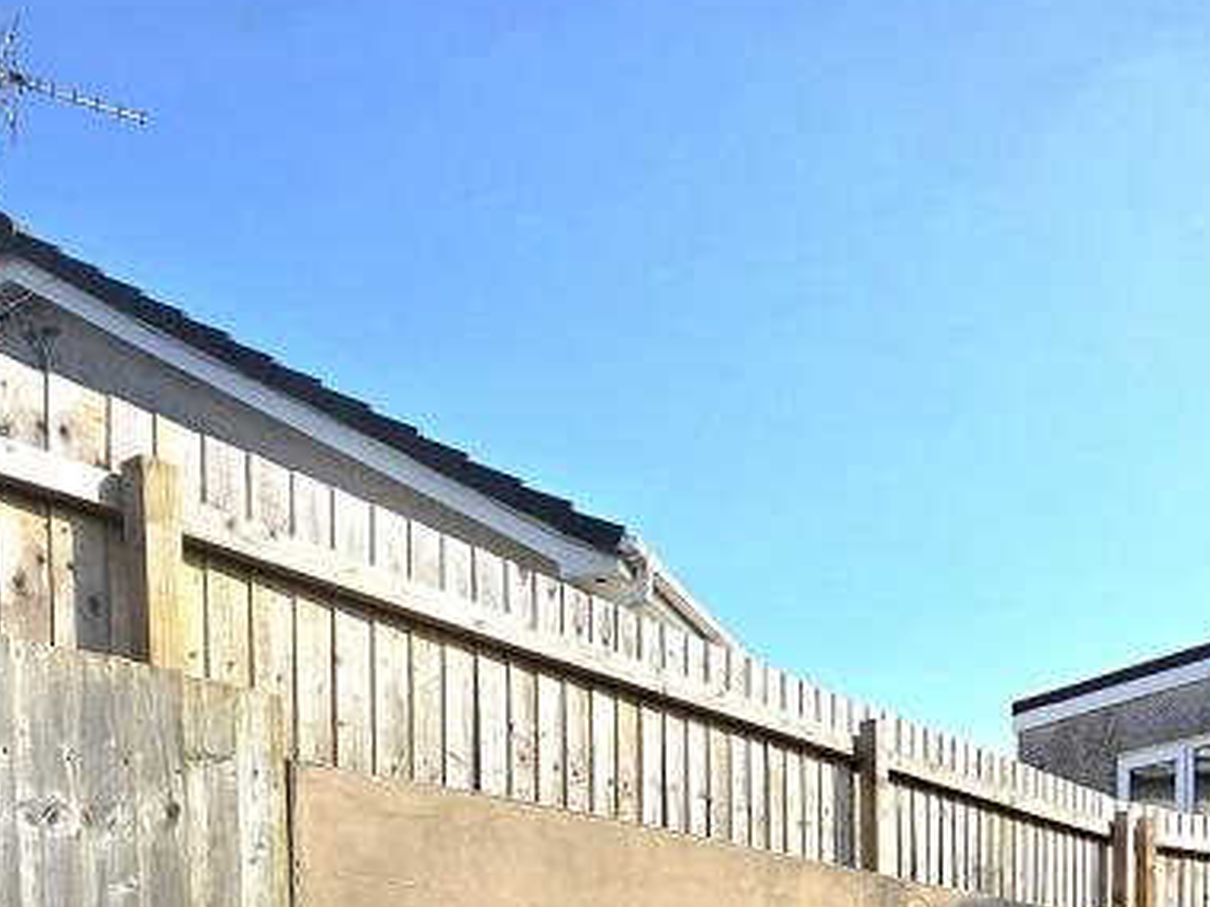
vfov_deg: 32.5
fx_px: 1223
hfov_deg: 51.7
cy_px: 1127
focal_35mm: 35
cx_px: 796
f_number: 2.2
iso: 50
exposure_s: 1/1429
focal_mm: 2.2
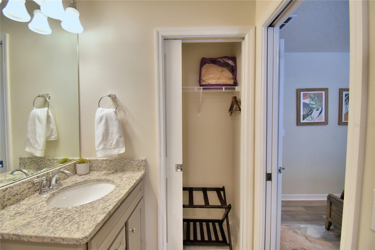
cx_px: 188
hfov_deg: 100.4
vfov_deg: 77.3
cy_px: 125
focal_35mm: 15
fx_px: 156
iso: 400
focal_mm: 10
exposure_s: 1/100
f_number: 4.5
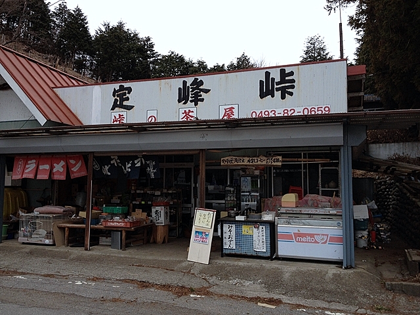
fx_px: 425
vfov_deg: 40.7
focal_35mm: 35
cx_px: 210
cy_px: 158
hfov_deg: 52.6
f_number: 2.4
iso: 64
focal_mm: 4.28
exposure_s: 1/627
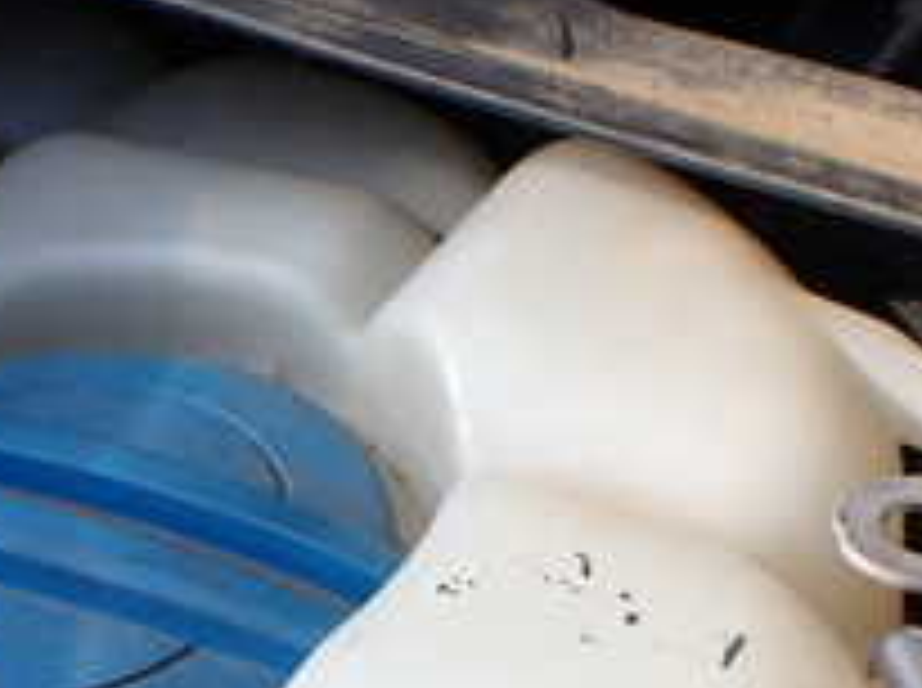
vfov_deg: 16.2
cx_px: 202
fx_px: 2340
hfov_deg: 22.0
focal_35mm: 88
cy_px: 773
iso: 100
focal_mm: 5.4
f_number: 3.2
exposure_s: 1/250
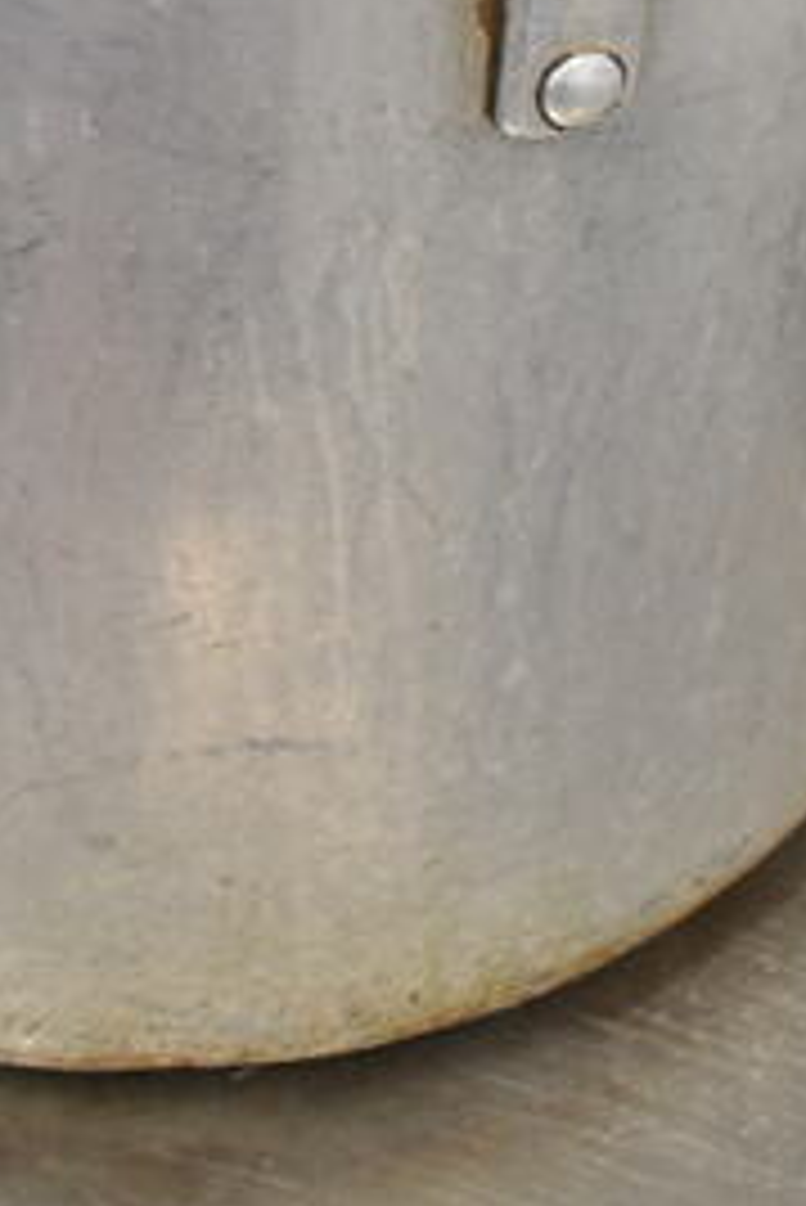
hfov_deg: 14.9
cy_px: -286
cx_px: 284
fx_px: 3085
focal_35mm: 92
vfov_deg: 20.5
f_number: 3.5
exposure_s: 1/30
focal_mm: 18
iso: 360
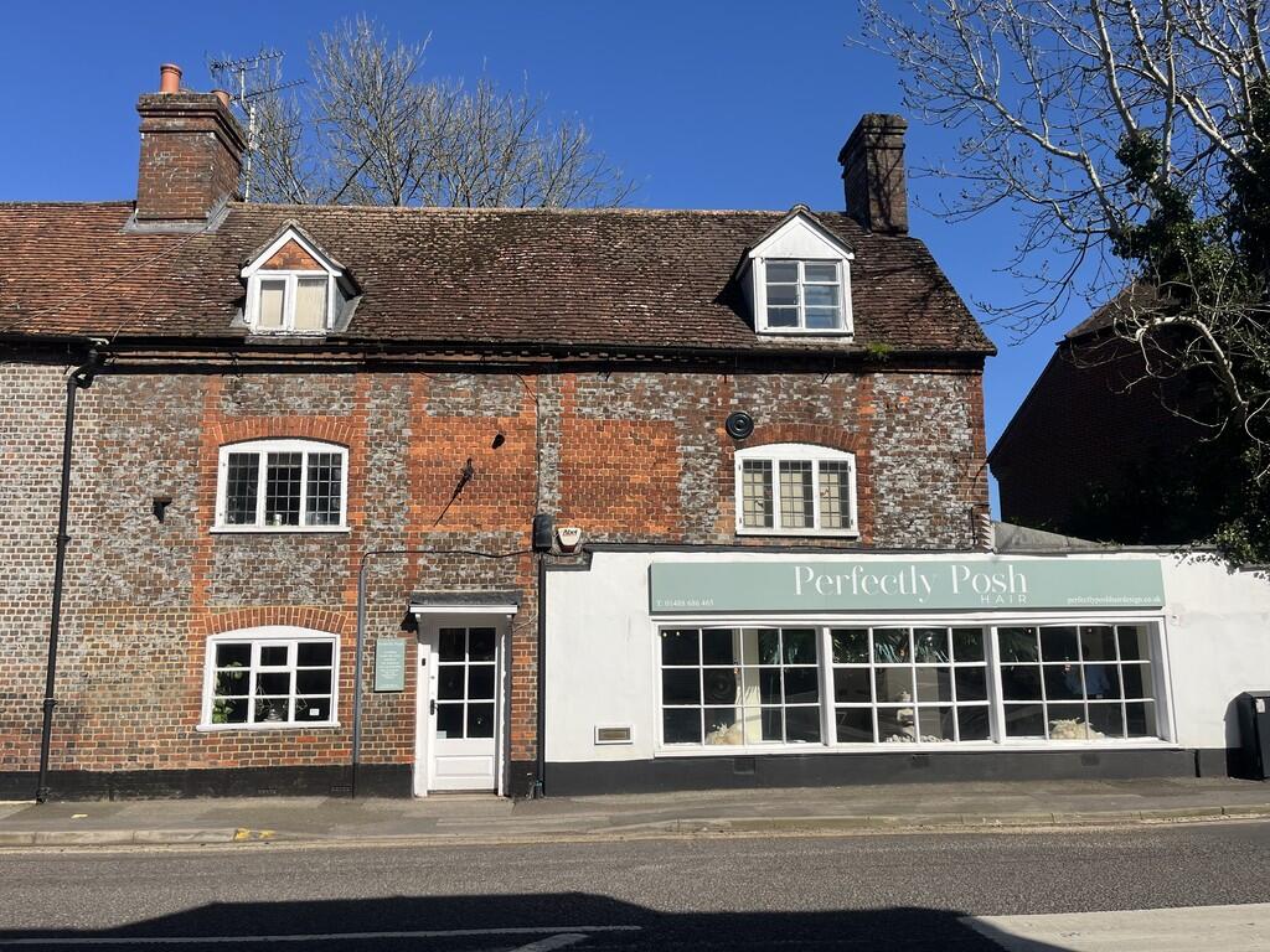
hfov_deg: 67.3
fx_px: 954
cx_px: 635
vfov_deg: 53.1
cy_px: 476
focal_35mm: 26
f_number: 1.6
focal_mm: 5.1
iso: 50
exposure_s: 1/4651
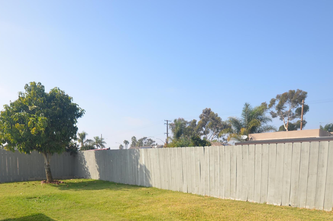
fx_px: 231
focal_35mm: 25
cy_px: 180
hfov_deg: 71.2
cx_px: 143
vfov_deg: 47.9
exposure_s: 1/200
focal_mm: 10
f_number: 9
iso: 100
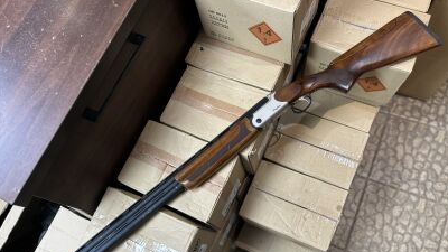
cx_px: 226
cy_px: 152
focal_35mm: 29
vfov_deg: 40.0
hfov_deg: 66.1
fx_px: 344
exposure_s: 1/50
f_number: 1.5
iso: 100
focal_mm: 5.7
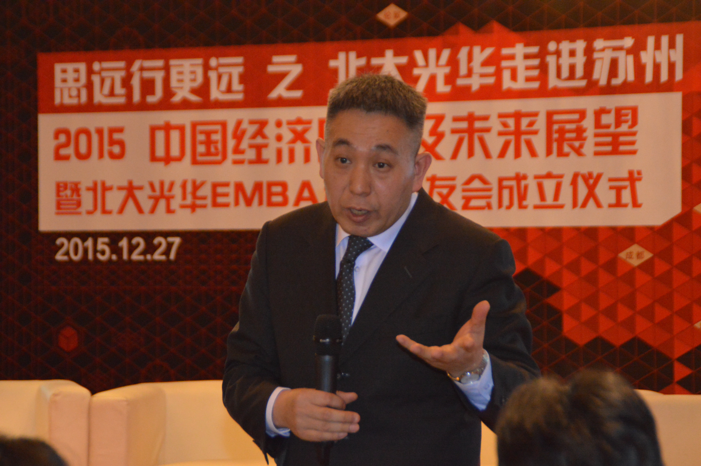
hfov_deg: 13.7
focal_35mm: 150
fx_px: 2918
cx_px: 350
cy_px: 233
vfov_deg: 9.1
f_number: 5.6
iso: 3200
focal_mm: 100
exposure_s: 1/60
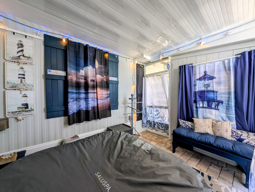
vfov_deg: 94.6
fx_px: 89
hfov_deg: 110.5
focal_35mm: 12
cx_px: 128
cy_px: 96
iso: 36
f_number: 1.95
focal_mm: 2.23
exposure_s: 1/37.1
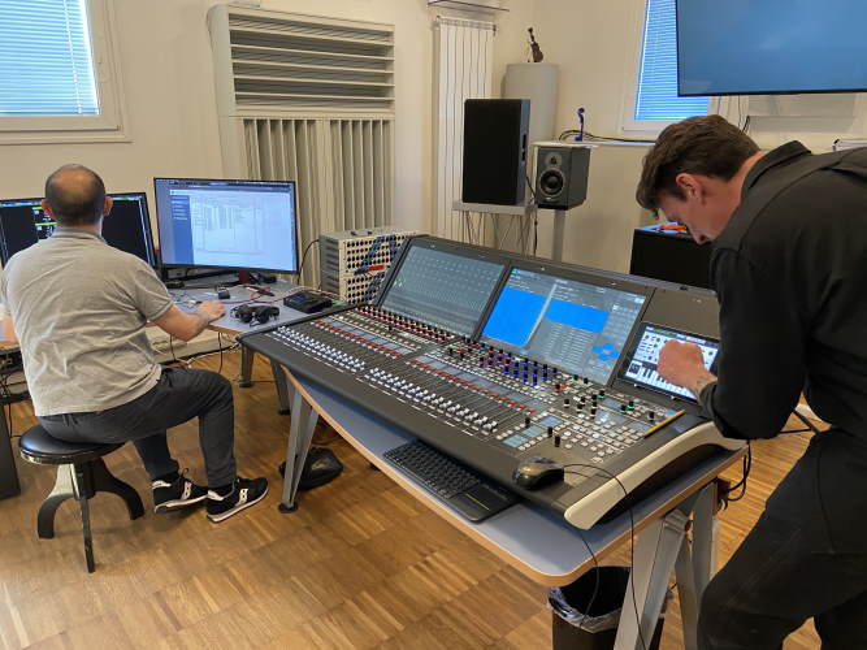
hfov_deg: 67.3
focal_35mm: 26
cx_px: 434
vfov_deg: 53.0
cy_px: 325
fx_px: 651
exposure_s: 1/50
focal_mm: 4.25
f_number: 1.8
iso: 200
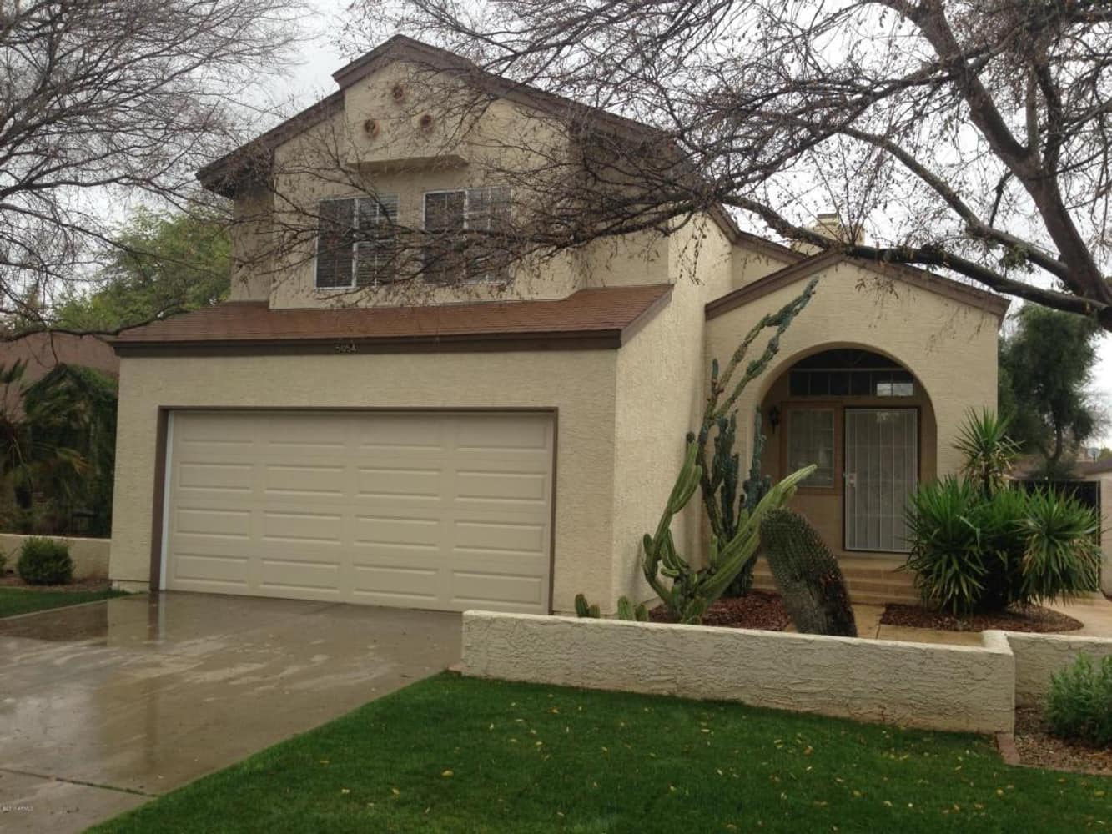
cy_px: 417
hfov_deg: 55.3
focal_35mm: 33
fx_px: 1060
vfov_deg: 43.0
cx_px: 556
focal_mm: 4.12
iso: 50
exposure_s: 1/293
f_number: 2.4
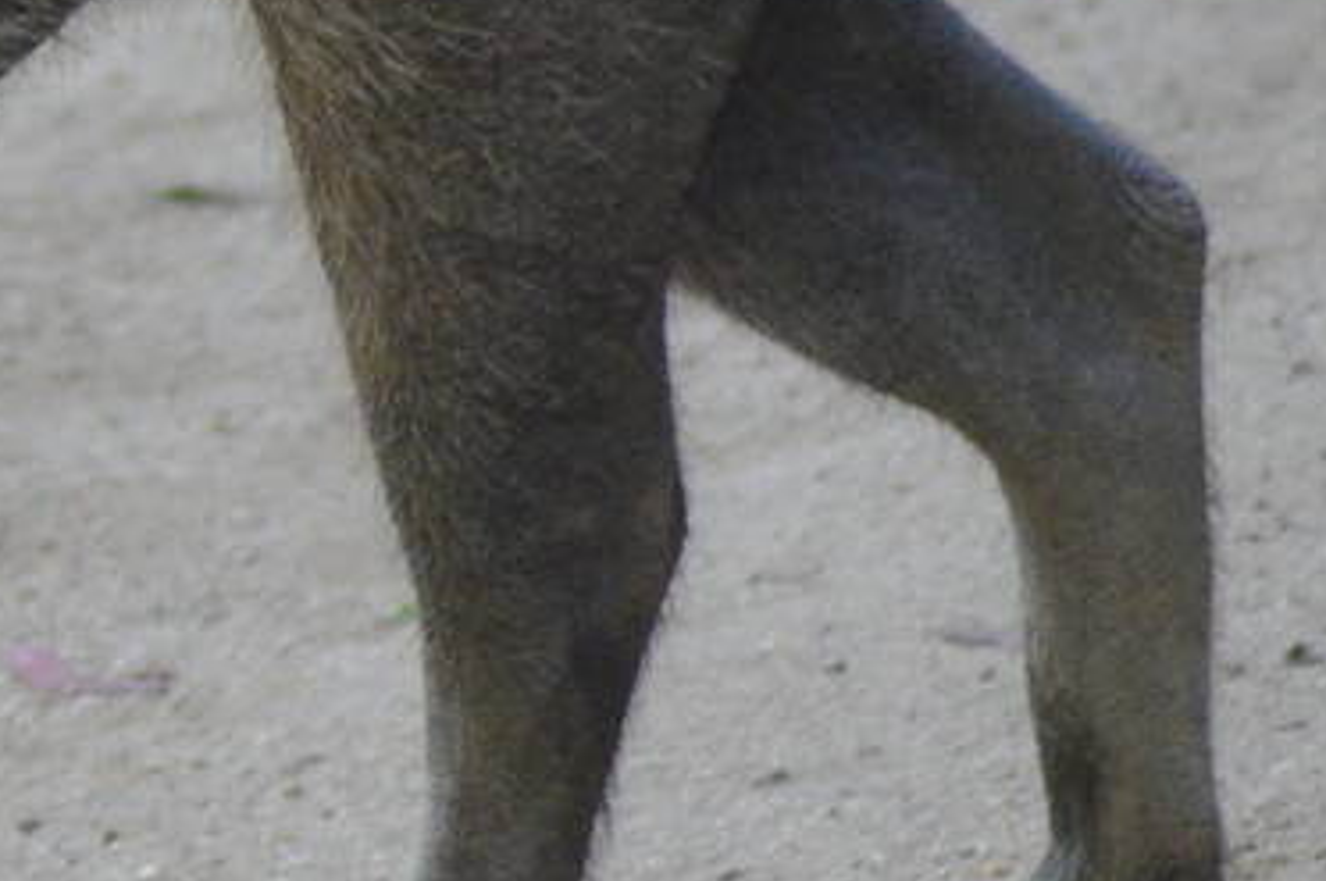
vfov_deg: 0.9
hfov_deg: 1.4
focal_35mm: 1483
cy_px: 96
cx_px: -1223
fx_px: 54552
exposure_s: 1/500
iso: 2000
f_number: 5
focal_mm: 230
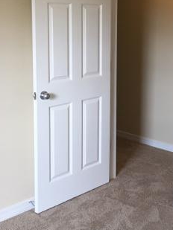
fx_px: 400
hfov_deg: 23.7
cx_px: 161
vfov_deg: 31.8
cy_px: 68
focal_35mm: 60
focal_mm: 4.15
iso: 32
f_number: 2.2
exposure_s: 1/30
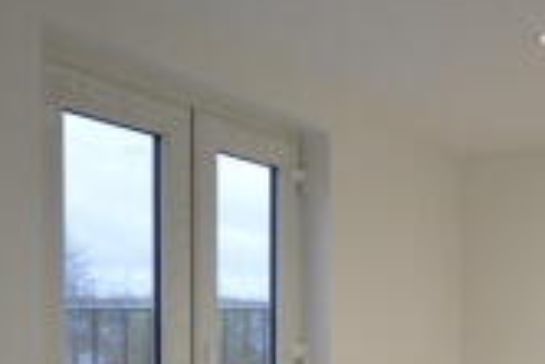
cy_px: 323
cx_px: 433
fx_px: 652
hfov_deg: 43.4
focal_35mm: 43
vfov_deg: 30.0
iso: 400
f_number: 4.5
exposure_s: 1/80
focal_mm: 10
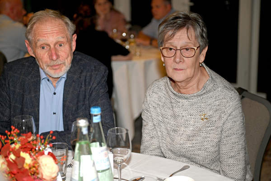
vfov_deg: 21.9
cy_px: 90
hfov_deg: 32.4
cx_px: 136
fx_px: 467
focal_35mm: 62
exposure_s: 1/200
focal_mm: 62
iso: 200
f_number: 2.8
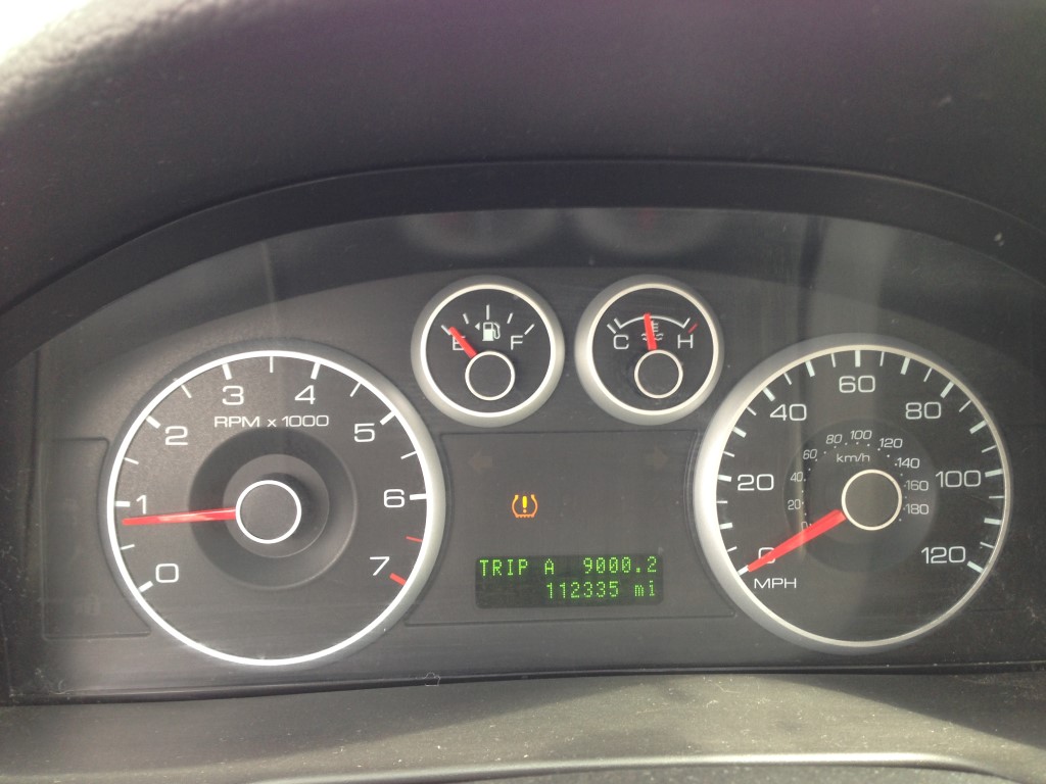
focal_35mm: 33
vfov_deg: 42.9
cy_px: 392
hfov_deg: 55.4
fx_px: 997
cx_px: 523
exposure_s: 1/20
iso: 50
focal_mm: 4.12
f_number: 2.4
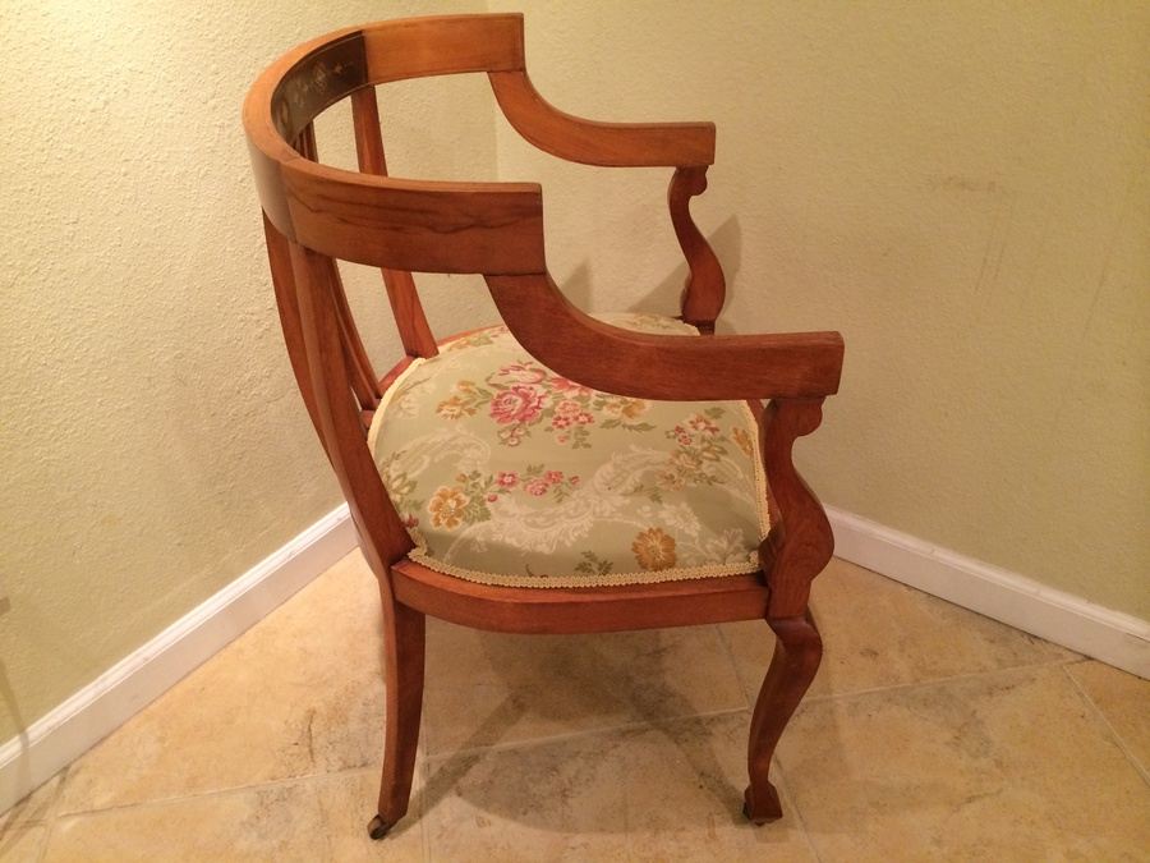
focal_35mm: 30
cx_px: 575
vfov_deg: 46.8
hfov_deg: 60.0
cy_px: 432
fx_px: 997
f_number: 2.2
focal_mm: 4.12
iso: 200
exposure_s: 1/30
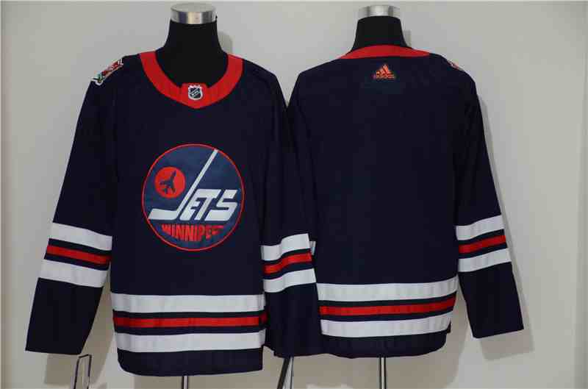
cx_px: 294
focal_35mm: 93
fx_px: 1515
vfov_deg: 14.6
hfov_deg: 22.0
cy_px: 194
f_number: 5
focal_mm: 62
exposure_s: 1/20
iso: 4000
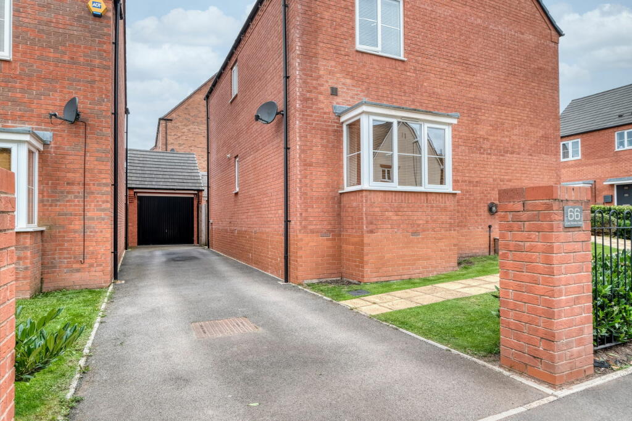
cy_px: 210
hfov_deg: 78.6
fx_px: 386
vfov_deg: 57.2
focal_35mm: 22
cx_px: 316
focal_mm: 14.5
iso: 200
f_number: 8
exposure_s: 1/250
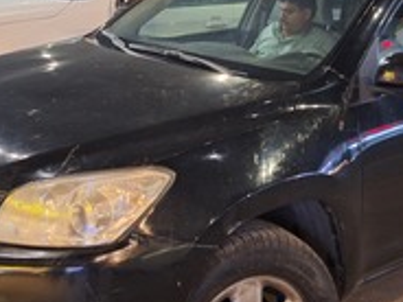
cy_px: 62
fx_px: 664
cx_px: 233
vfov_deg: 25.2
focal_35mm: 57
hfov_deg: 33.7
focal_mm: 5.54
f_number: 1.8
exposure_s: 1/20
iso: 500
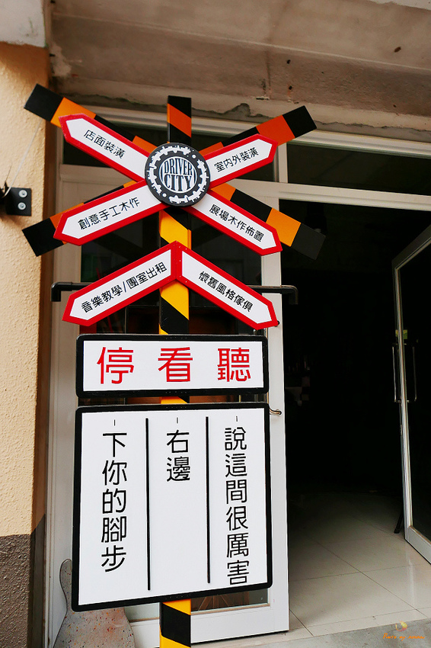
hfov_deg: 53.1
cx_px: 216
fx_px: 431
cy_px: 324
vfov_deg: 73.8
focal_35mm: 24
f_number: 2.2
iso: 200
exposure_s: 1/1600
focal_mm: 10.9
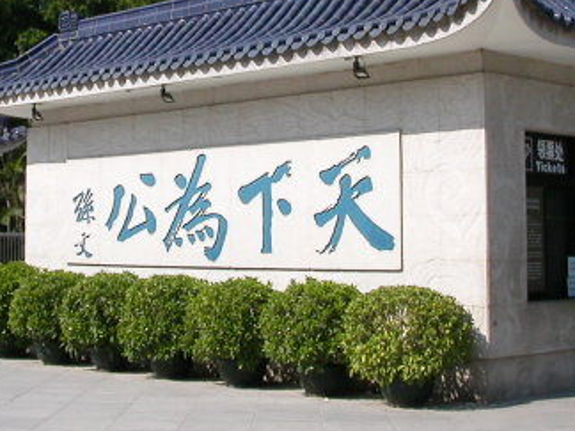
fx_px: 1213
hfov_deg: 26.6
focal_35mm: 73
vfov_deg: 20.0
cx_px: 243
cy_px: 101
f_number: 4.5
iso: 100
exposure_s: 1/699
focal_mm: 5.6
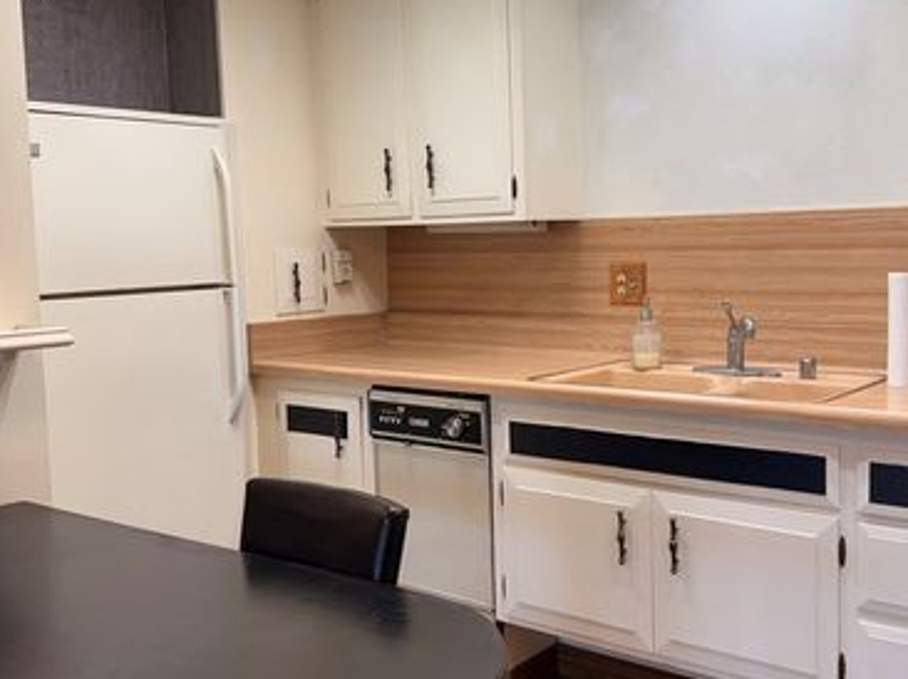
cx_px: 514
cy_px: 323
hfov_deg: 47.8
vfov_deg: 36.8
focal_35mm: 39
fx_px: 1022
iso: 64
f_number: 1.78
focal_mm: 6.76
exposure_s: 1/120
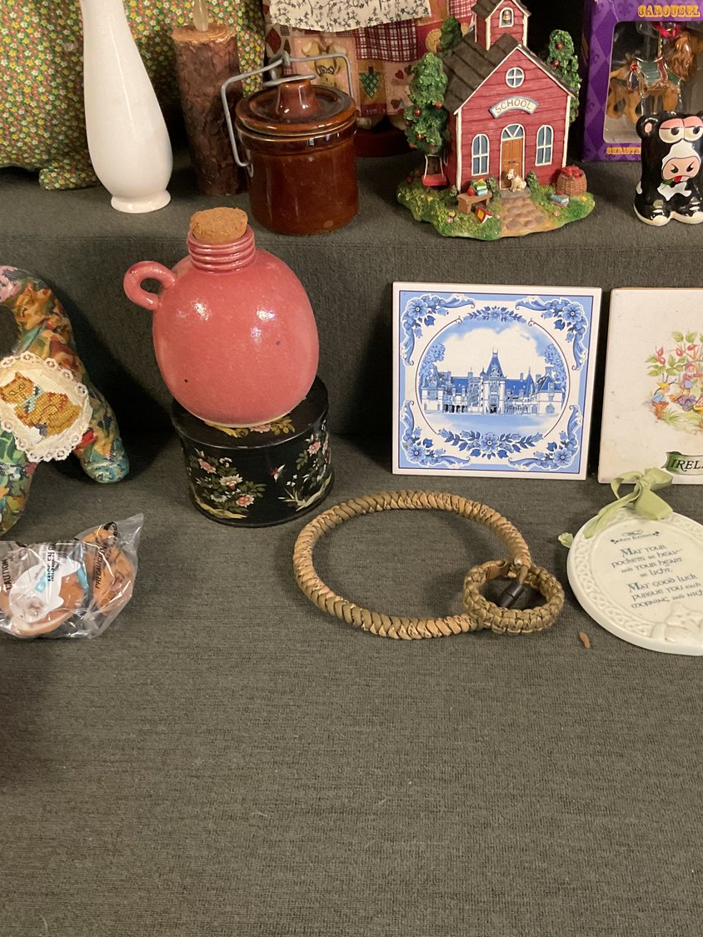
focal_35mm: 39
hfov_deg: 36.5
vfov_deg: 47.9
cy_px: 469
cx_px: 454
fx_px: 1056
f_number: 1.8
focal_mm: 3
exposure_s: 1/60
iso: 200
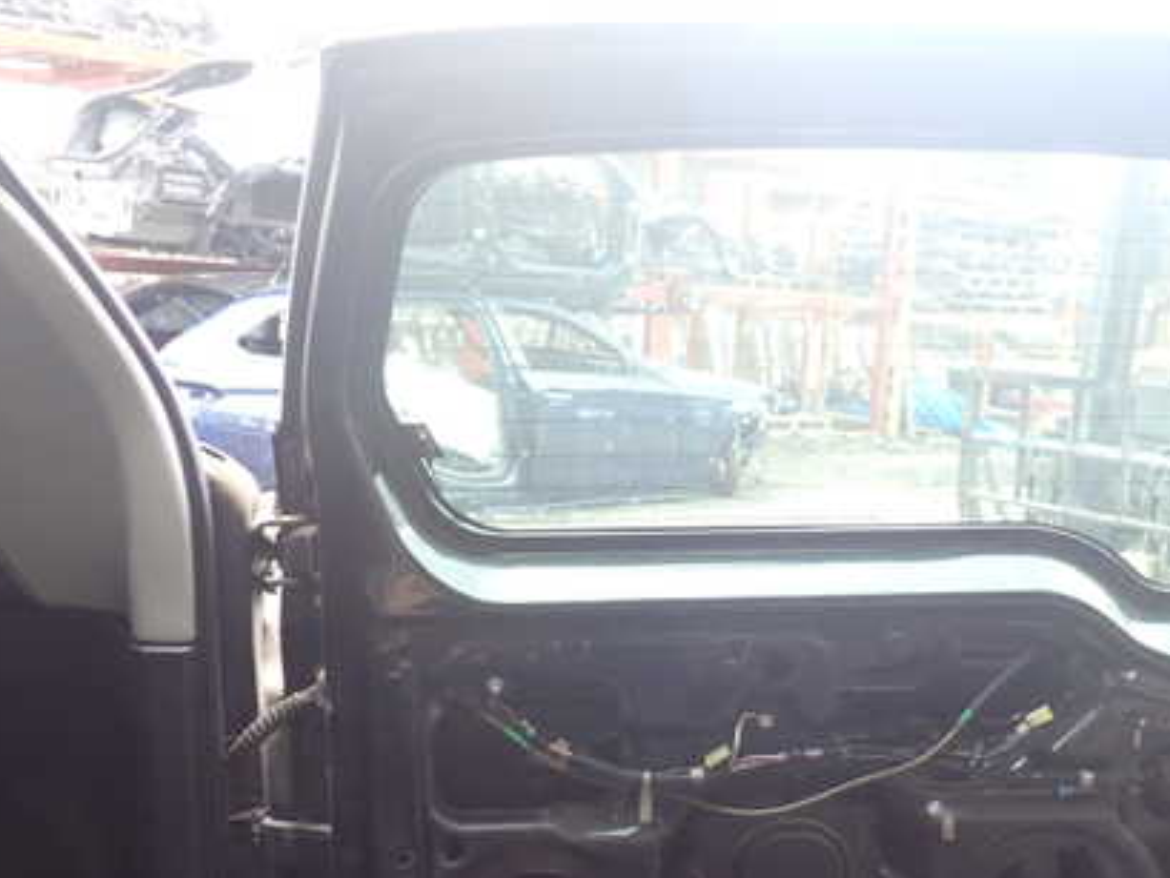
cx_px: 812
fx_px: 1488
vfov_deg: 32.8
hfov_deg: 42.2
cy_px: 506
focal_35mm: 44
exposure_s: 1/40
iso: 200
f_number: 2.3
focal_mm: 5.4
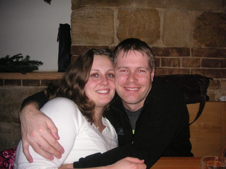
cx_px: 113
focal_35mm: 37
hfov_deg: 50.1
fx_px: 242
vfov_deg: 38.7
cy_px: 84
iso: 160
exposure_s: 1/45
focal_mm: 6.1
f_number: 2.8
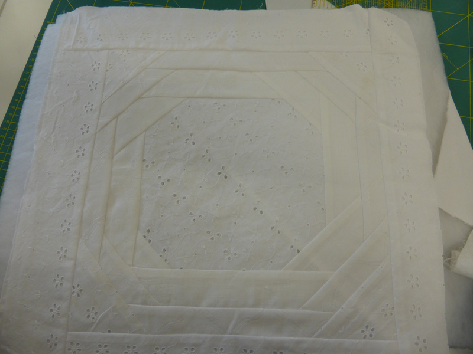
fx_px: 328
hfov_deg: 71.6
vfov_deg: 56.8
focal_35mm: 24
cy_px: 177
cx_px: 236
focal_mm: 4.3
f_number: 3.3
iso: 125
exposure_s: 1/60
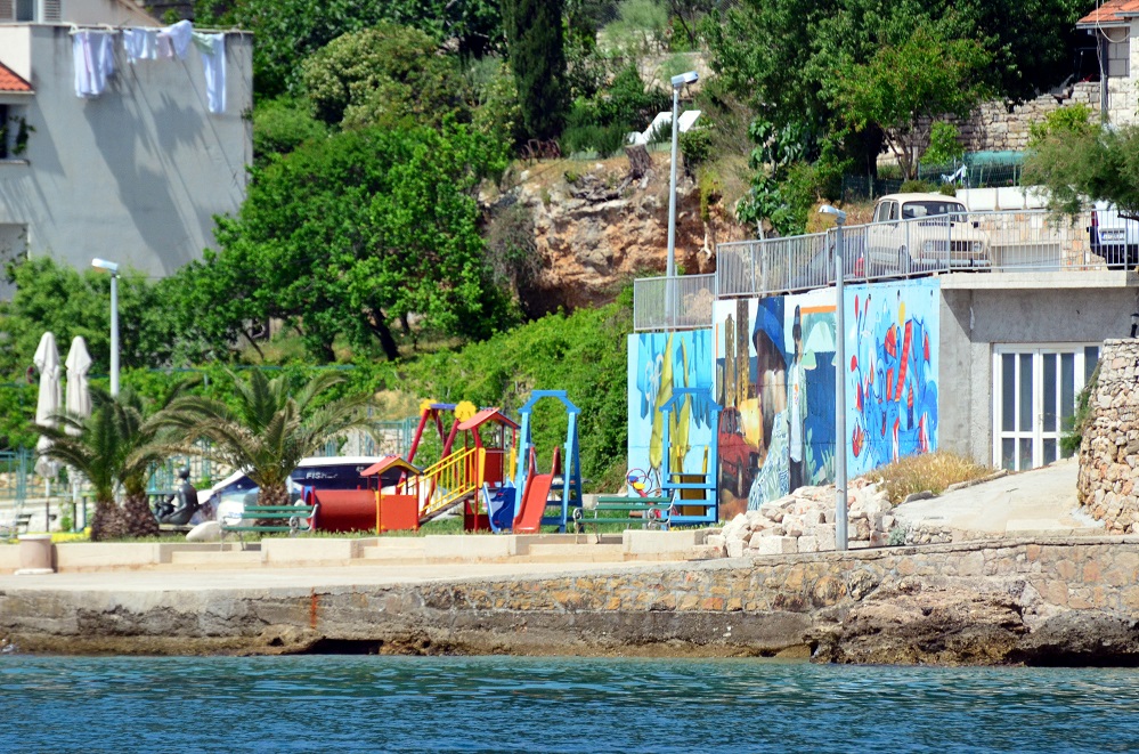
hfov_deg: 4.6
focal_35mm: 450
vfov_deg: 3.0
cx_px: 570
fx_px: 14204
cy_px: 377
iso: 1600
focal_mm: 300
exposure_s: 1/8000
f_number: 6.3
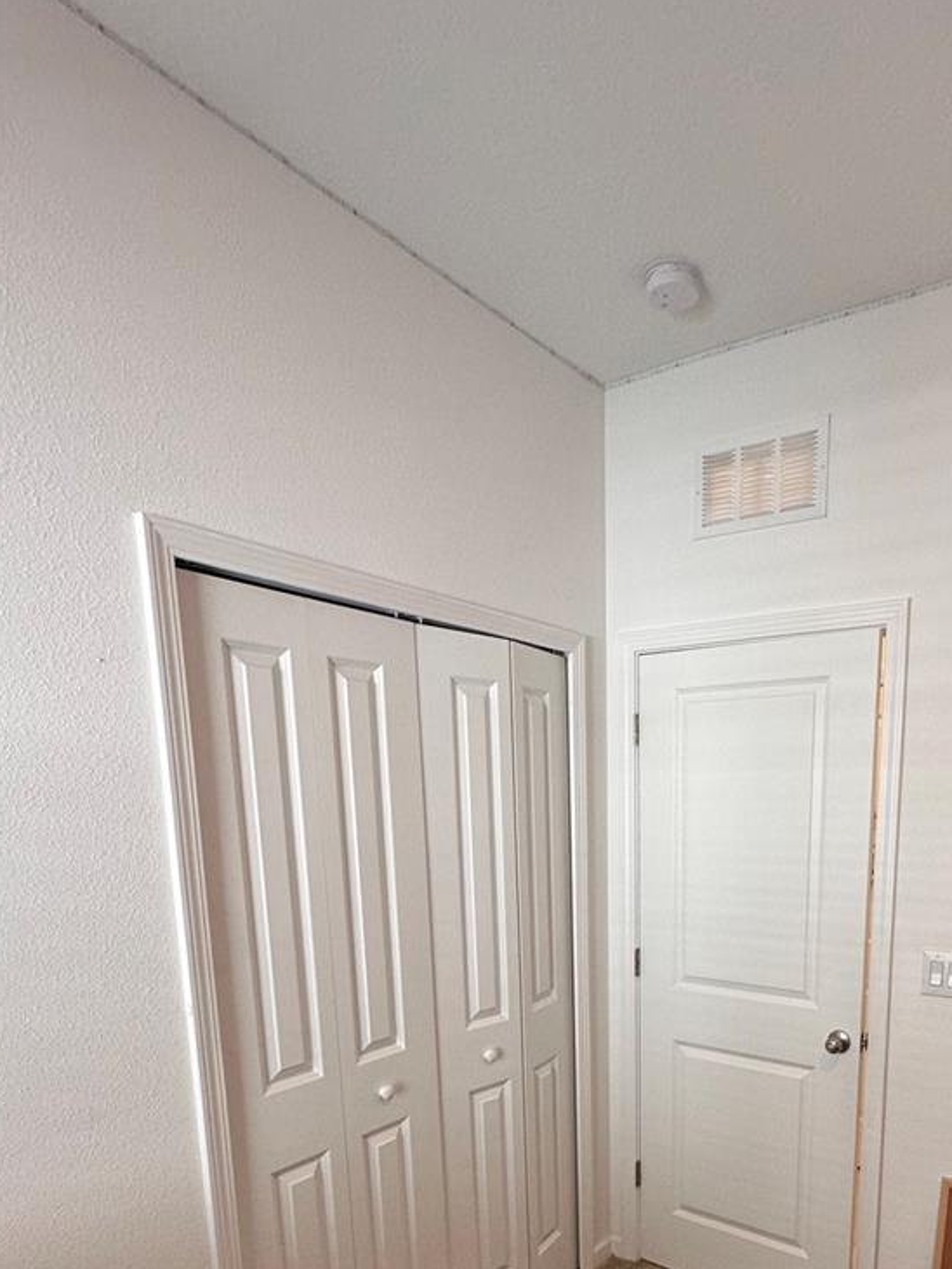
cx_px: 650
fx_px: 843
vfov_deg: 69.1
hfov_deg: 57.4
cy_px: 951
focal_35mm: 23
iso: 125
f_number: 2.2
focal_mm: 2.22
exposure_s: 1/120
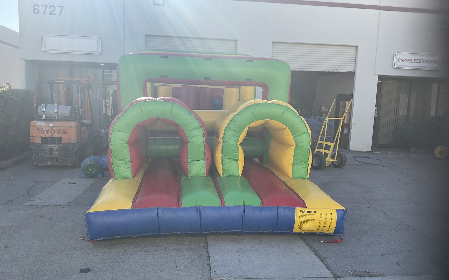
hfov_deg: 61.2
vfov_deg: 40.5
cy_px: 163
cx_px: 226
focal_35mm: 31
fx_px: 379
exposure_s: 1/1121
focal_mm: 3
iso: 16
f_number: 1.8
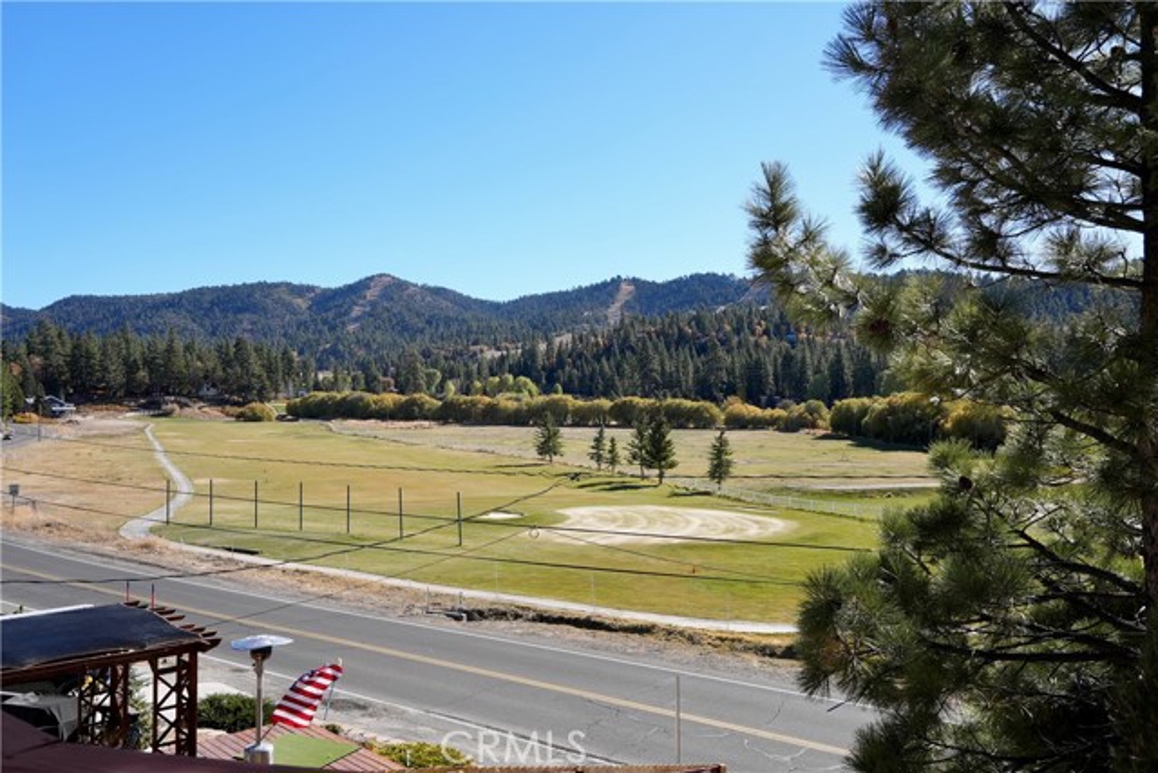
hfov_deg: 63.6
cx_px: 579
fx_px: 933
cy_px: 386
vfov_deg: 45.0
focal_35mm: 29
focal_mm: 29
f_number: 6.3
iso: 80
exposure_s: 1/160
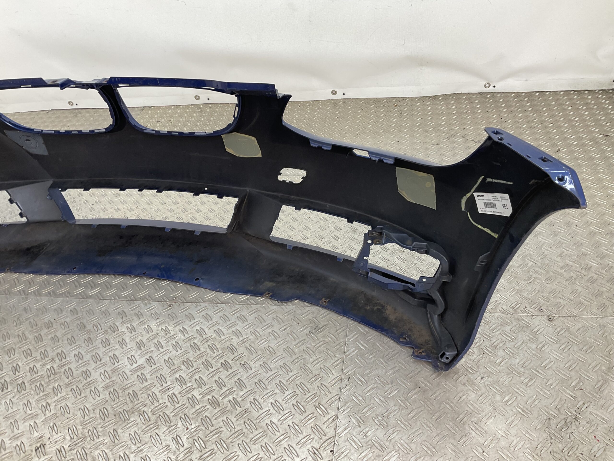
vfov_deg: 48.2
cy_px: 230
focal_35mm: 29
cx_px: 307
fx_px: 514
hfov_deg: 61.7
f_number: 1.8
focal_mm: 3
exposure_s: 1/100
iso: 25
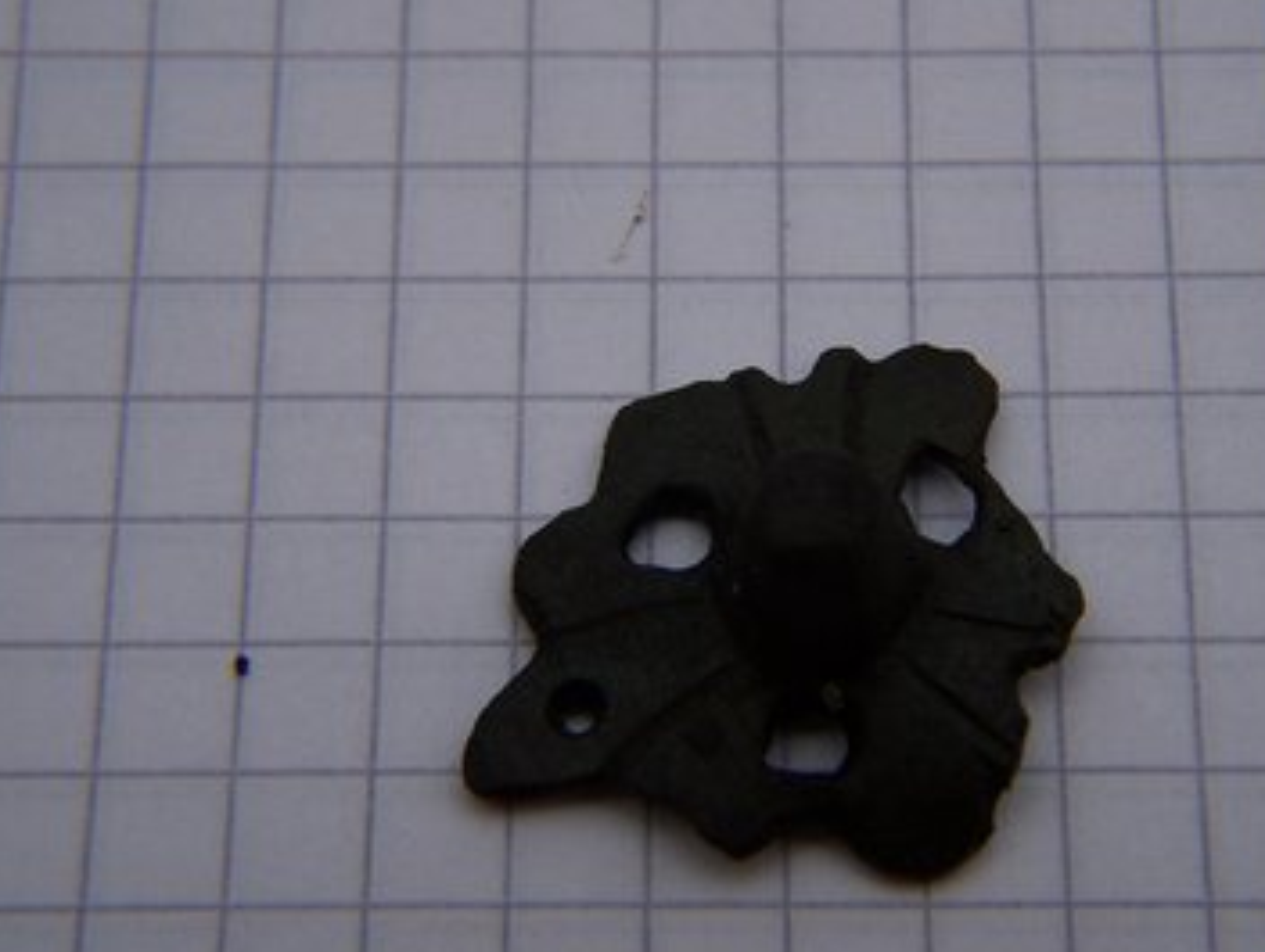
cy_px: 435
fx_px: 1976
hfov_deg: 35.4
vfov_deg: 27.1
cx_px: 769
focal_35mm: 54
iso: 80
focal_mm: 6.3
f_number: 2.8
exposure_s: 1/320
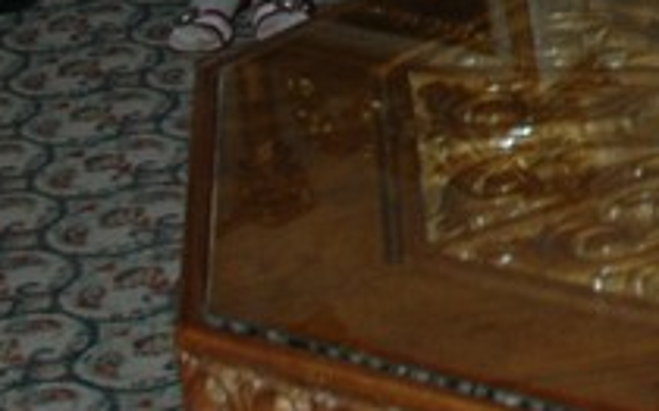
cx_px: 1117
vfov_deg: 7.4
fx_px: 2818
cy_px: -794
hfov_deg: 12.4
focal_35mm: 157
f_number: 3.5
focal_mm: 18
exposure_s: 1/60
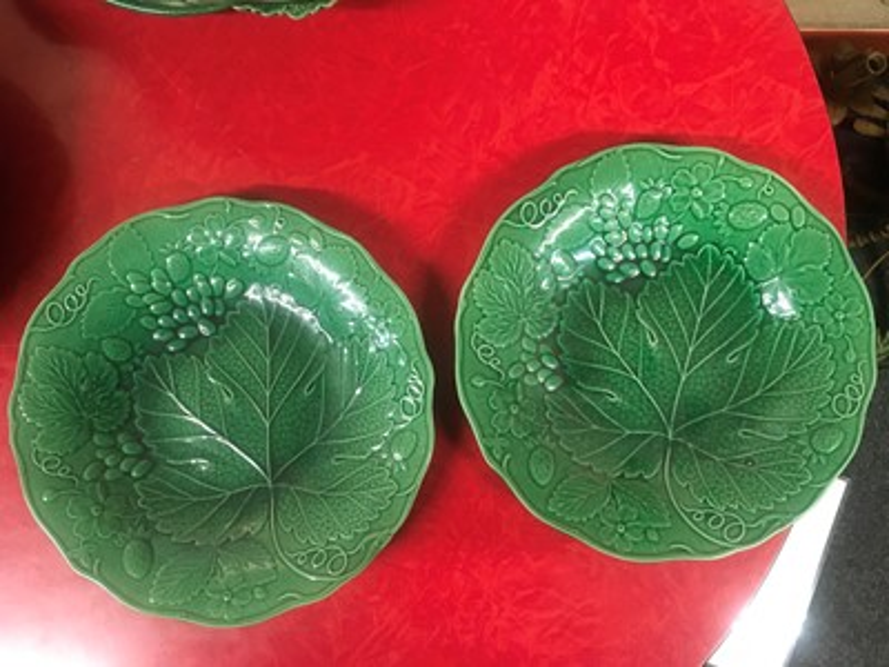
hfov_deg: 61.7
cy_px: 334
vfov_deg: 48.2
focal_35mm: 29
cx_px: 444
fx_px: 745
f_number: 2.2
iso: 200
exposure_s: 1/25
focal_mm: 4.15
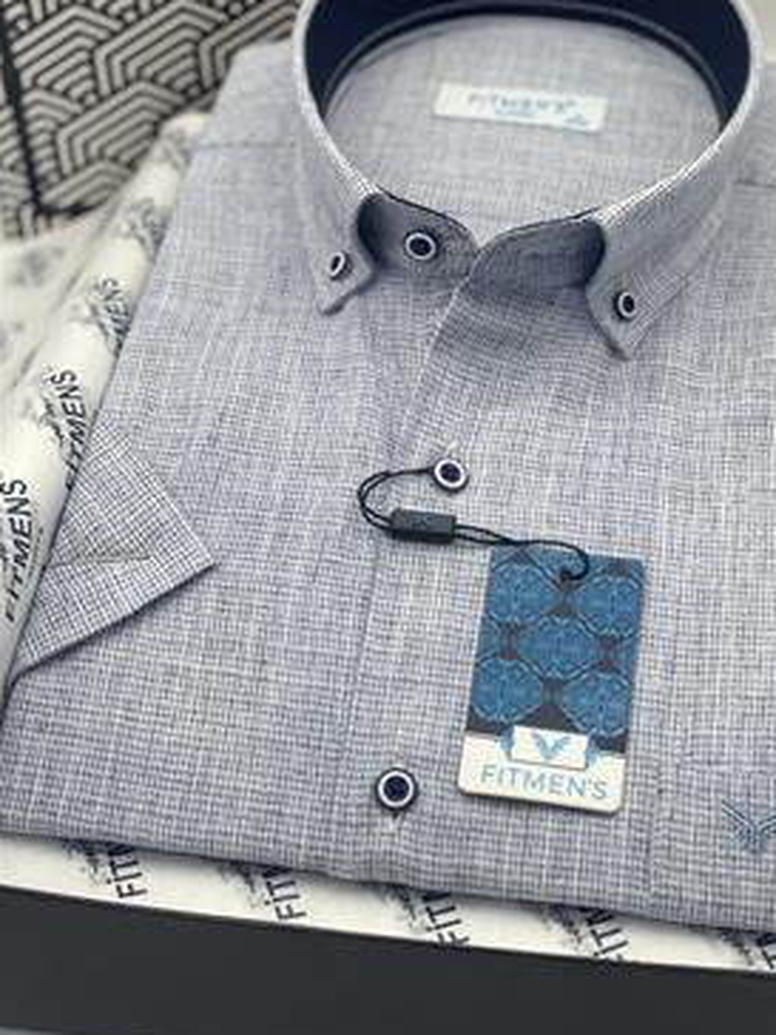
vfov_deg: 32.7
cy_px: 473
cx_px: 435
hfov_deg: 24.8
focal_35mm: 59
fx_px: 1764
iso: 25
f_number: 2
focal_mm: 6
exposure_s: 1/122
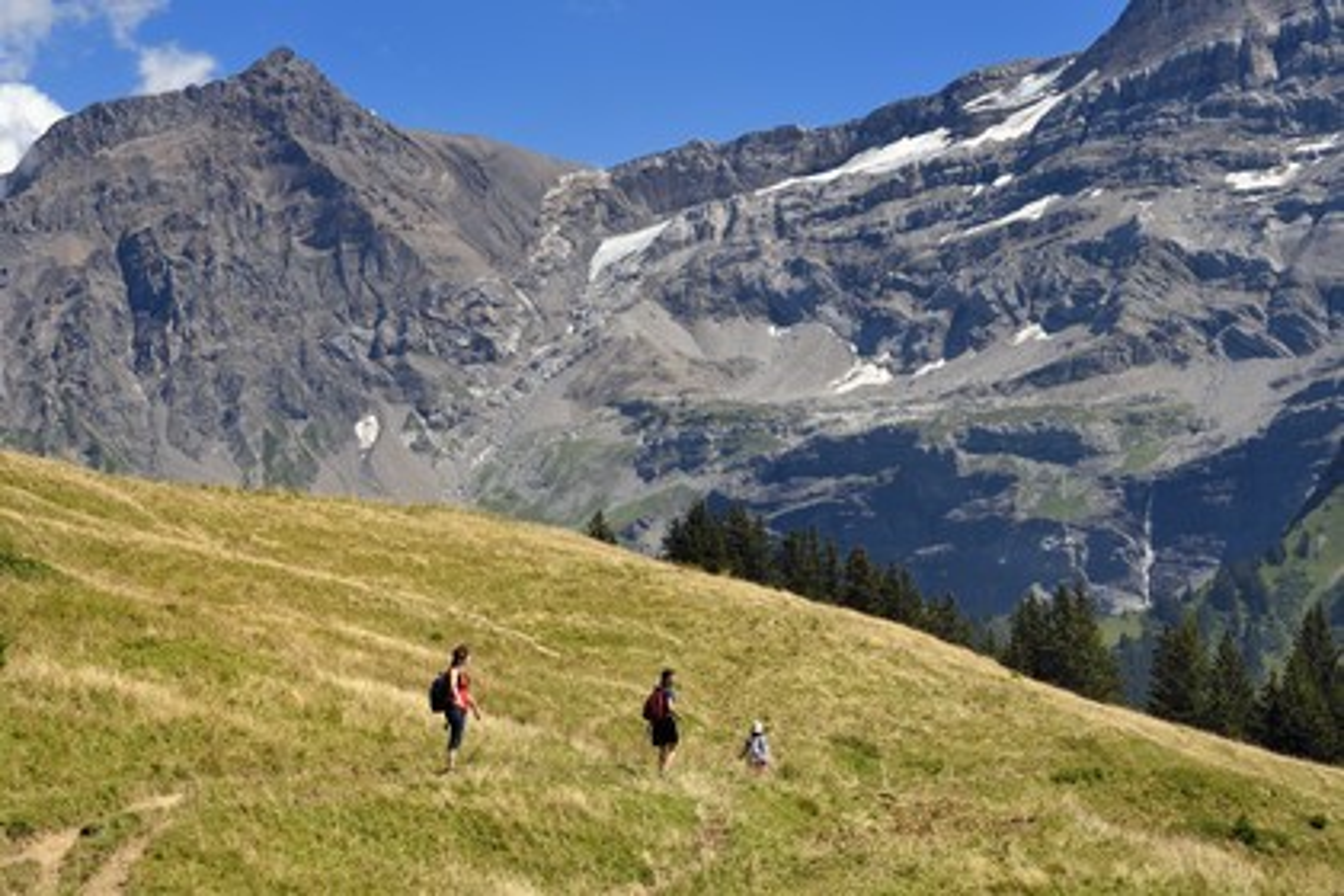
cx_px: 672
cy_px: 448
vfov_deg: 14.0
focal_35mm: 98
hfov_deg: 20.8
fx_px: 3658
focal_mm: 98
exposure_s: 1/320
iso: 200
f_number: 11
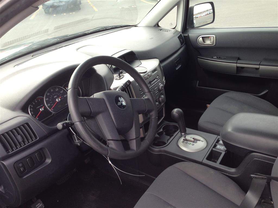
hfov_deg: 55.4
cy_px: 104
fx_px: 265
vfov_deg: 42.9
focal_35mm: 33
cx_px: 139
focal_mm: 4.13
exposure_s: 1/132
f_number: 2.4
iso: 50
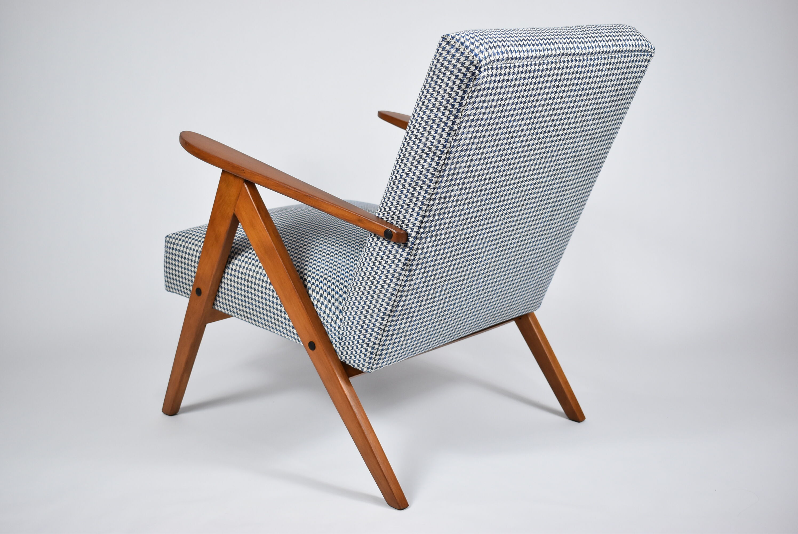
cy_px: 267
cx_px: 399
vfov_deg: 29.9
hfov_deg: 43.6
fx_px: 998
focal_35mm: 45
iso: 800
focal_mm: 30
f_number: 5
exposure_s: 1/125
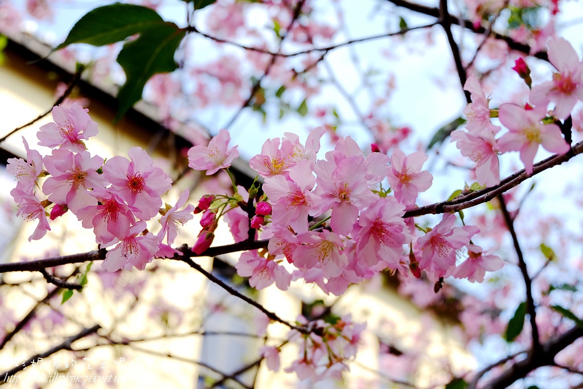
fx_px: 680
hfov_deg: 46.4
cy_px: 194
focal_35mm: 42
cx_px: 292
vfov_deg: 31.9
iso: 200
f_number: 4.5
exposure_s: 1/420
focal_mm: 28.2
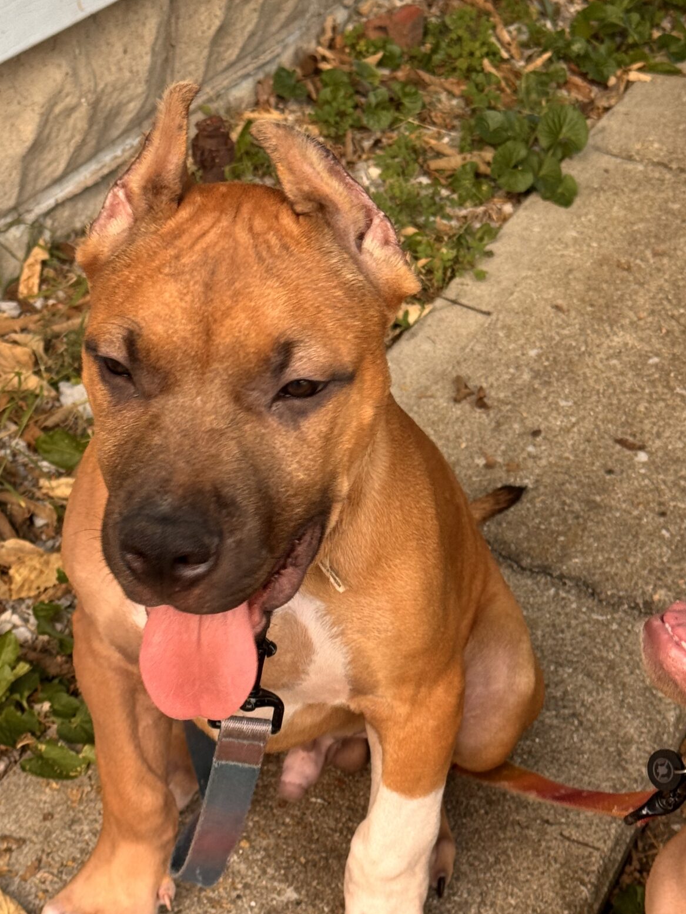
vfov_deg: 24.7
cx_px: 282
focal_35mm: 79
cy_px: 563
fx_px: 2087
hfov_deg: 18.7
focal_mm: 6.76
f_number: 1.78
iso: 100
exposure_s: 1/87
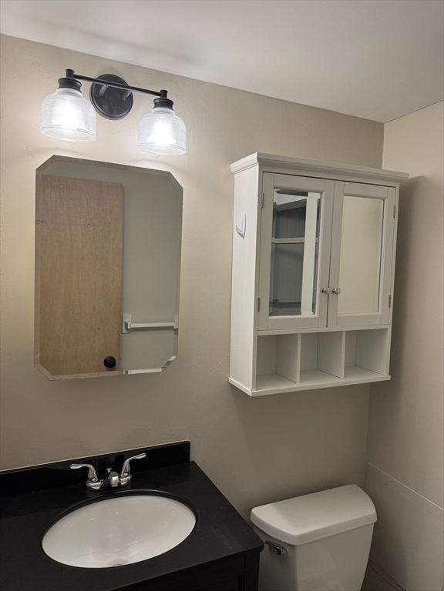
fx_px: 410
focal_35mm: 24
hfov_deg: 56.8
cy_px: 296
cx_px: 222
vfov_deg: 71.6
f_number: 1.78
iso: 125
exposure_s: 1/60
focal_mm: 6.76
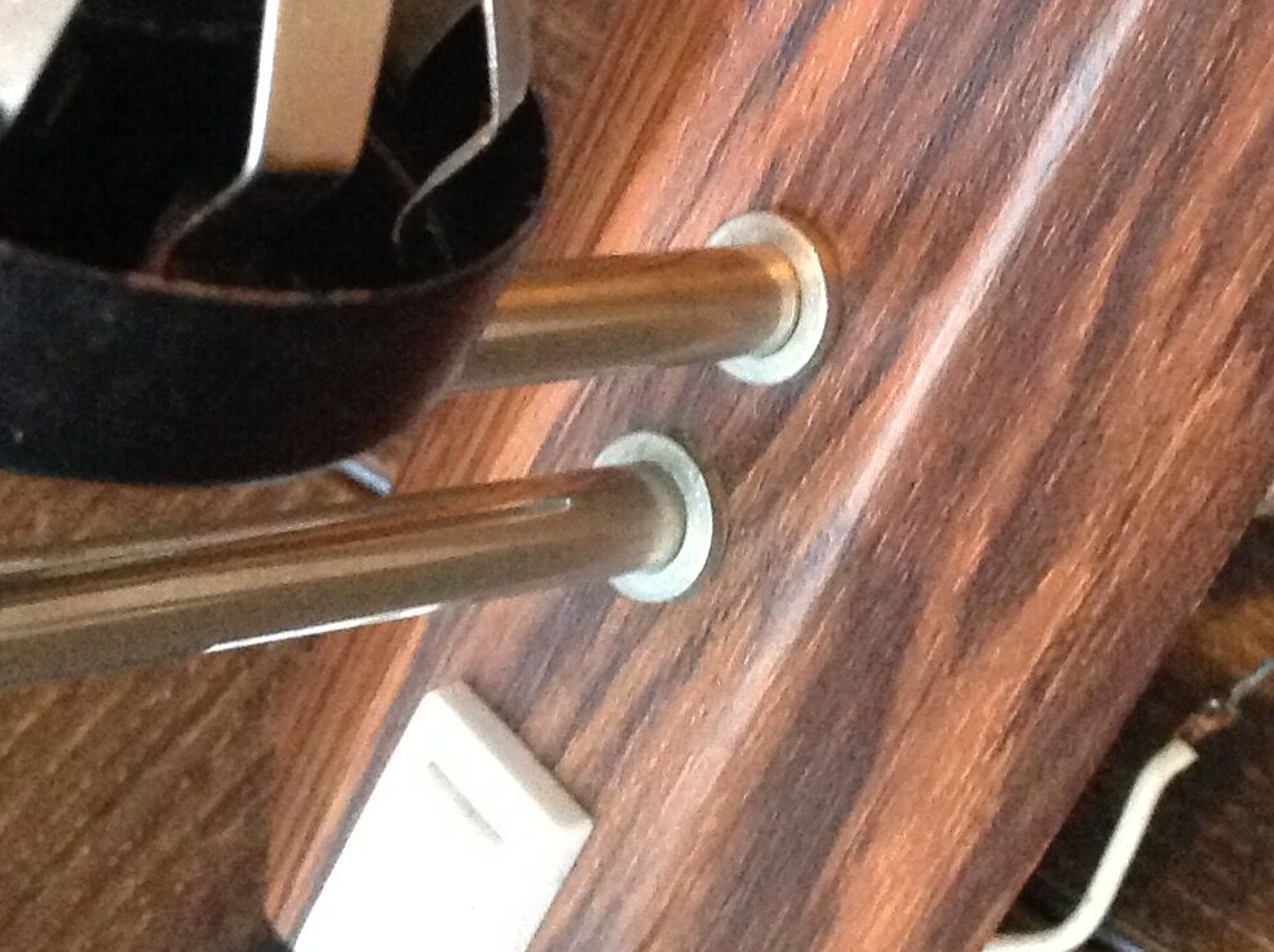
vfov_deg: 15.8
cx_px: 898
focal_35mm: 92
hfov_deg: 21.2
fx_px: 3382
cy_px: 67
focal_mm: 4.28
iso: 640
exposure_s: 1/17
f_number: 2.4
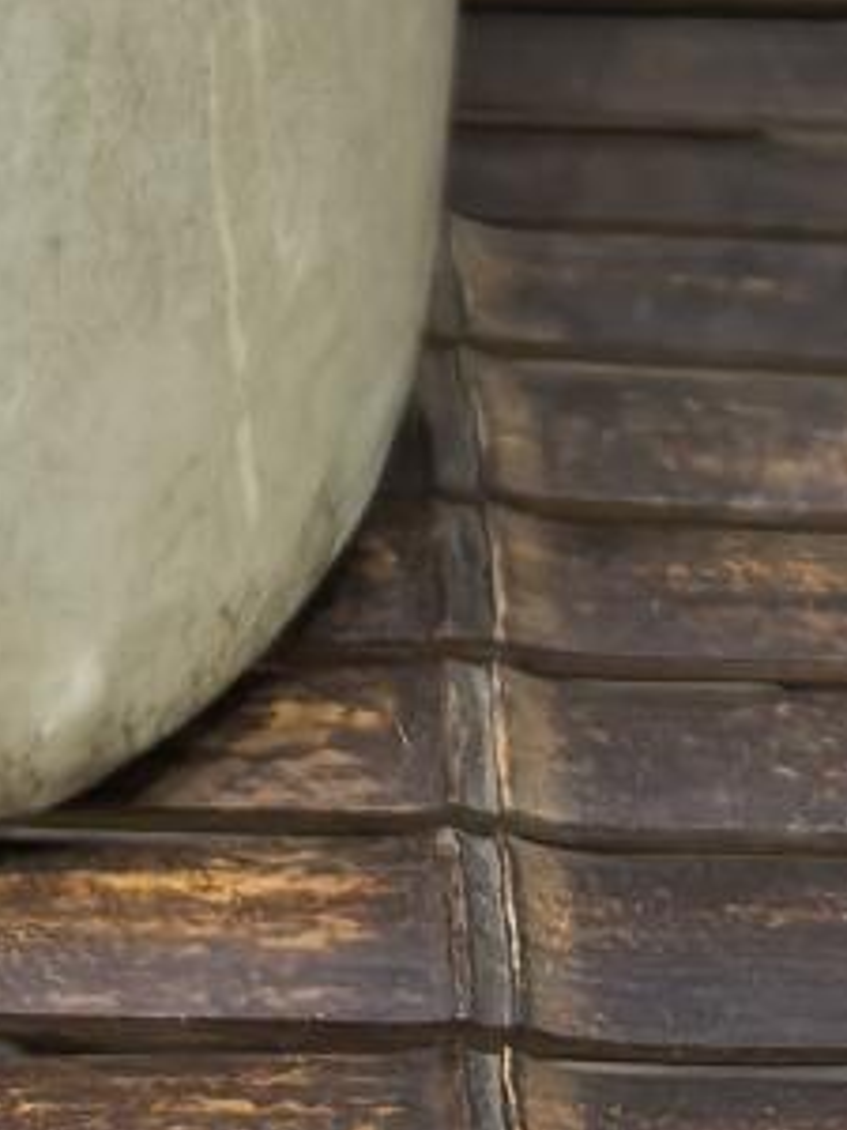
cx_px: -320
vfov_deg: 10.1
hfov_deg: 9.0
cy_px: -1834
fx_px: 5285
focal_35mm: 162
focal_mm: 6.98
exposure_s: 1/50
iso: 320
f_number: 2
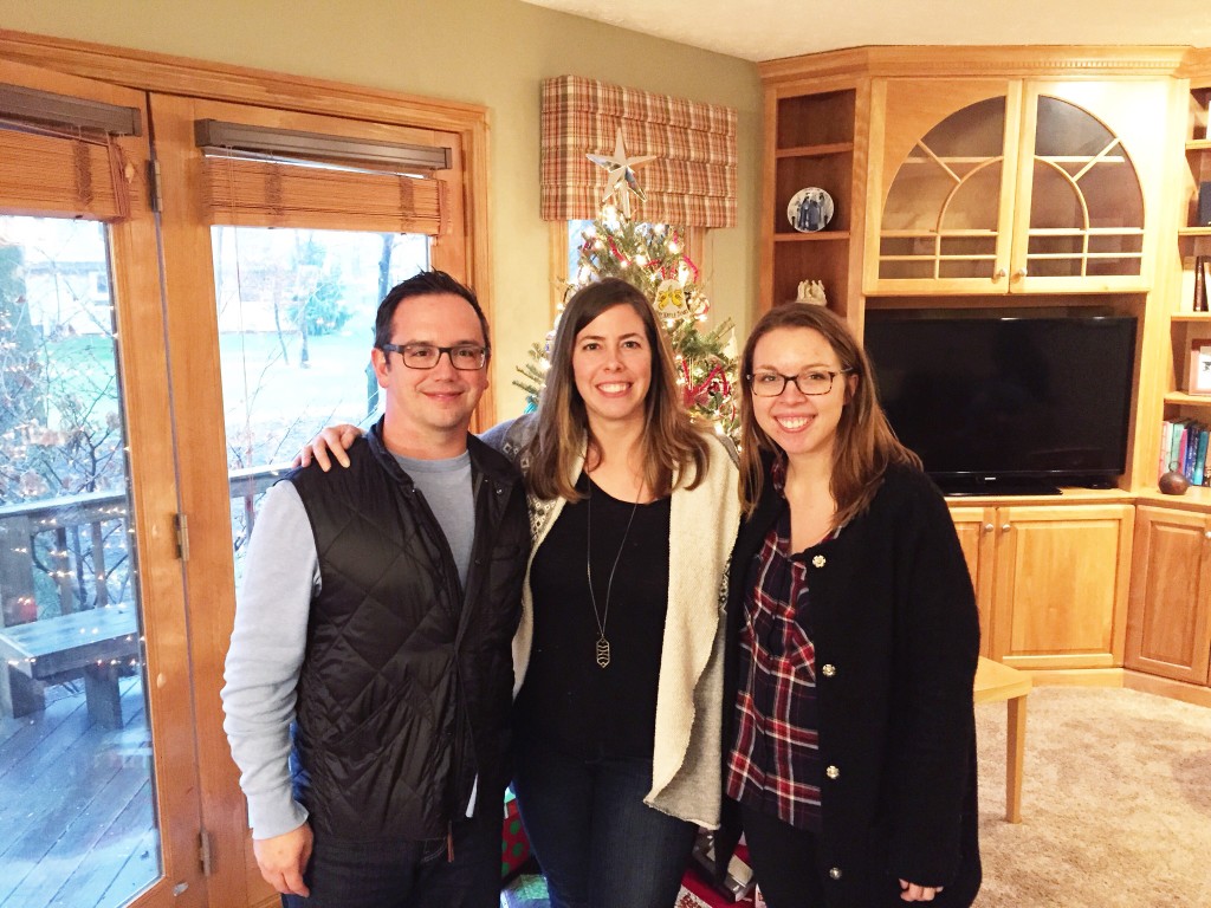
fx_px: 1015
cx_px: 606
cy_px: 454
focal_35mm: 29
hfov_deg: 61.7
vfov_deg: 48.2
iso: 400
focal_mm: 4.15
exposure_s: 1/15
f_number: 2.2
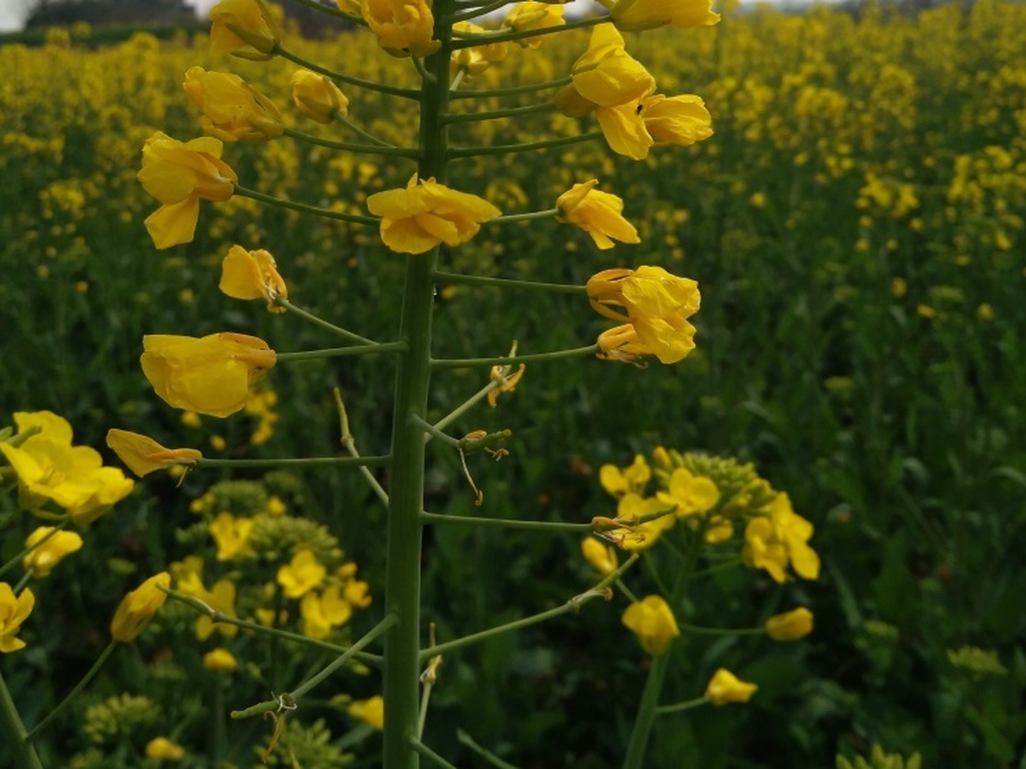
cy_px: 221
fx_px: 859
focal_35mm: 29
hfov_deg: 61.7
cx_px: 501
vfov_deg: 46.9
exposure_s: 1/1662
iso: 50
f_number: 2.2
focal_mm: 3.66
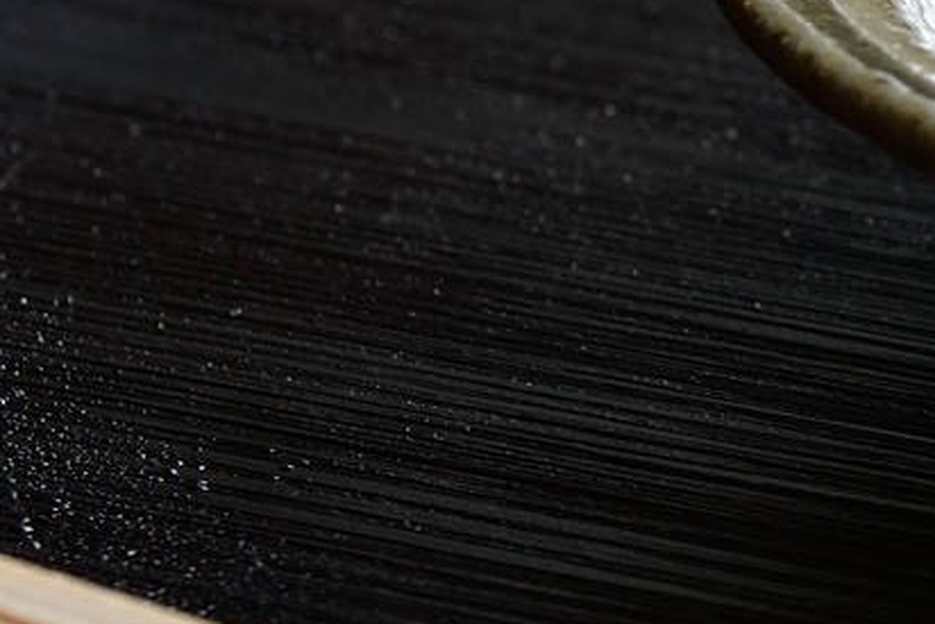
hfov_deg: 4.1
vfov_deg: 2.8
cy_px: 197
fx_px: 12964
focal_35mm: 499
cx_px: 1566
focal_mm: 82
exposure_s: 1/200
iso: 100
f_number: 8
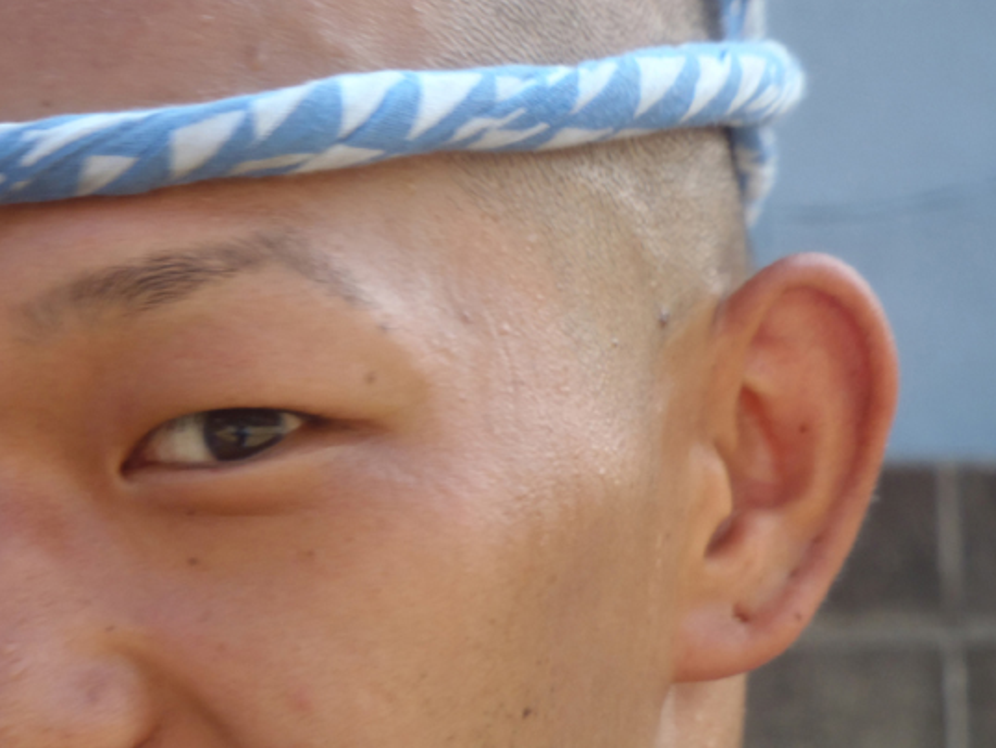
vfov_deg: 9.5
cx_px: 481
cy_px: 405
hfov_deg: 12.7
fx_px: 4491
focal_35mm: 156
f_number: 5.9
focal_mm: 25
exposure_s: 1/80
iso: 100
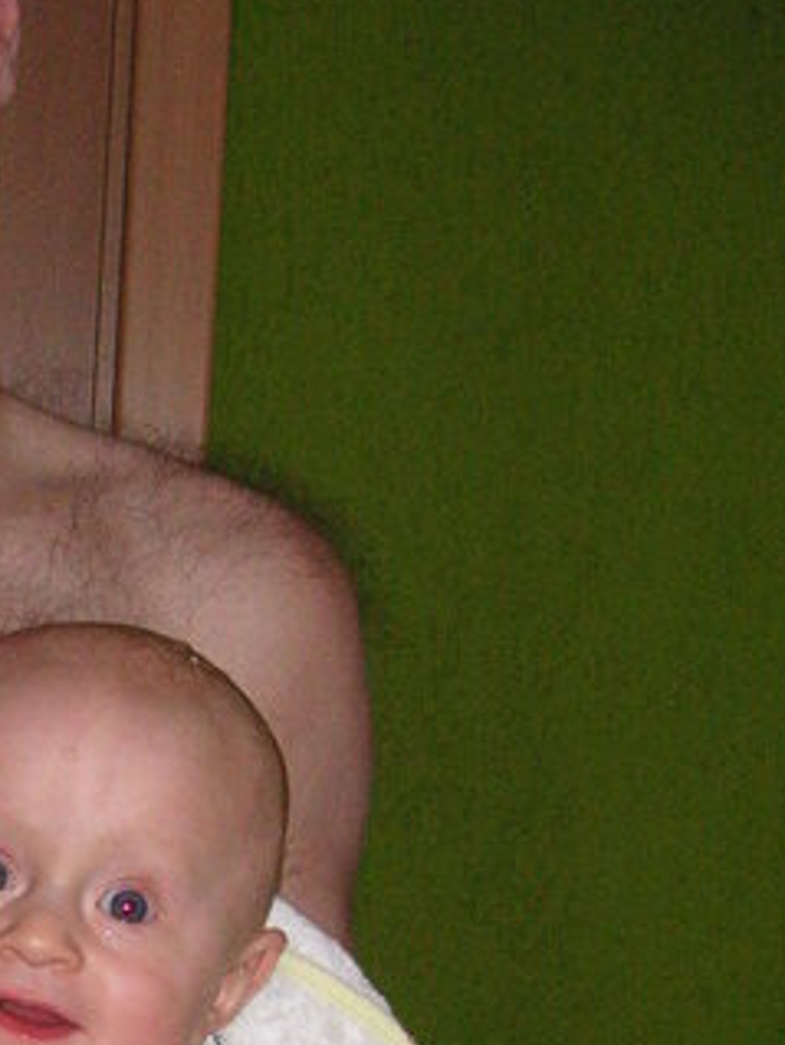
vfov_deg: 20.6
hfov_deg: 15.6
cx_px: -23
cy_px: 976
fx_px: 2808
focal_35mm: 93
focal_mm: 6.1
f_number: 2.8
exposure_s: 1/45
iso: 160
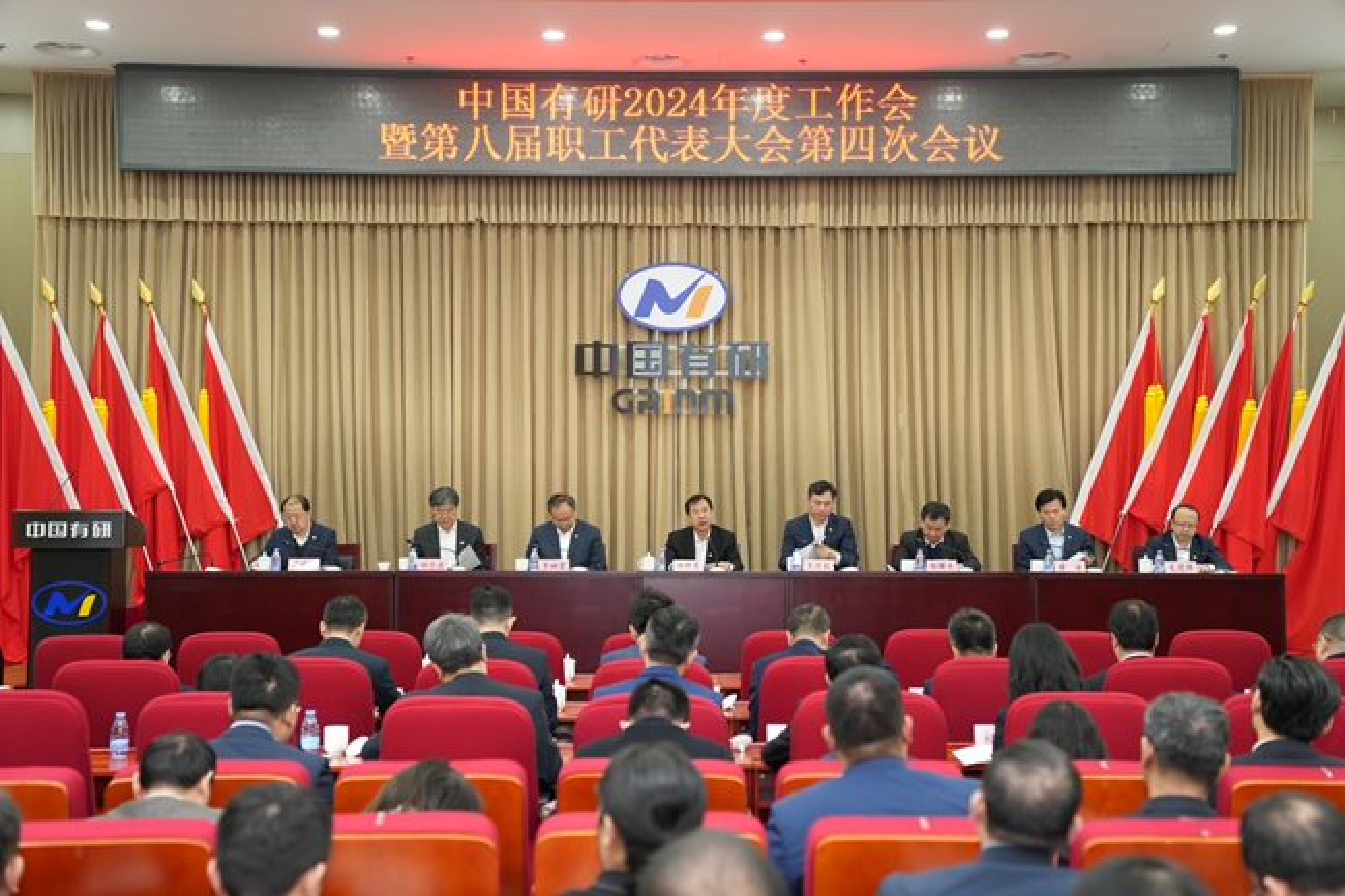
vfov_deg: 26.5
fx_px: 1905
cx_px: 672
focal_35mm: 51
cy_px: 448
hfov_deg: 38.9
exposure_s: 1/125
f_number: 2.8
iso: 1250
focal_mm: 51
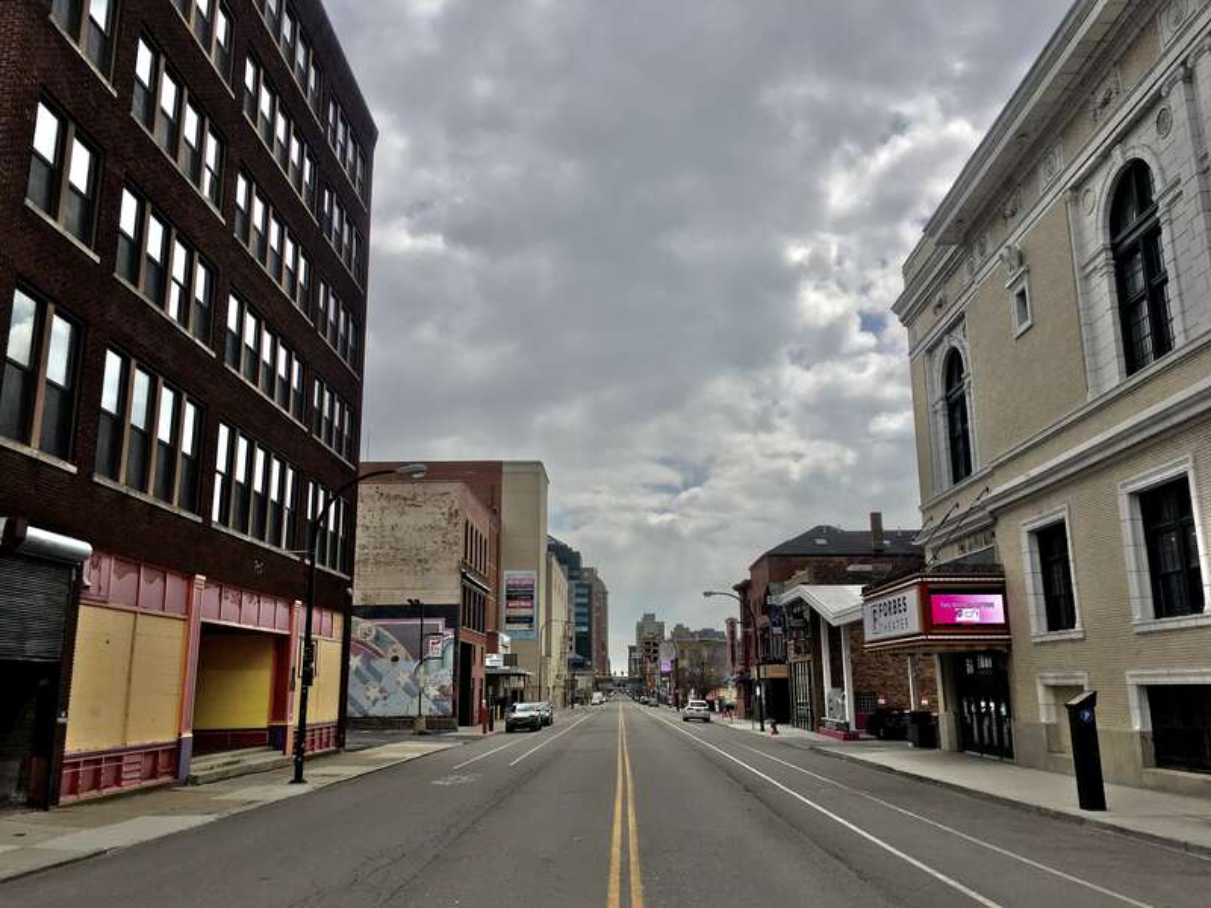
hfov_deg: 61.7
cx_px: 606
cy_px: 454
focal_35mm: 29
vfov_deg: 48.2
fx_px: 1015
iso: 25
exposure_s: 1/3497
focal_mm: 4.15
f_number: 2.2
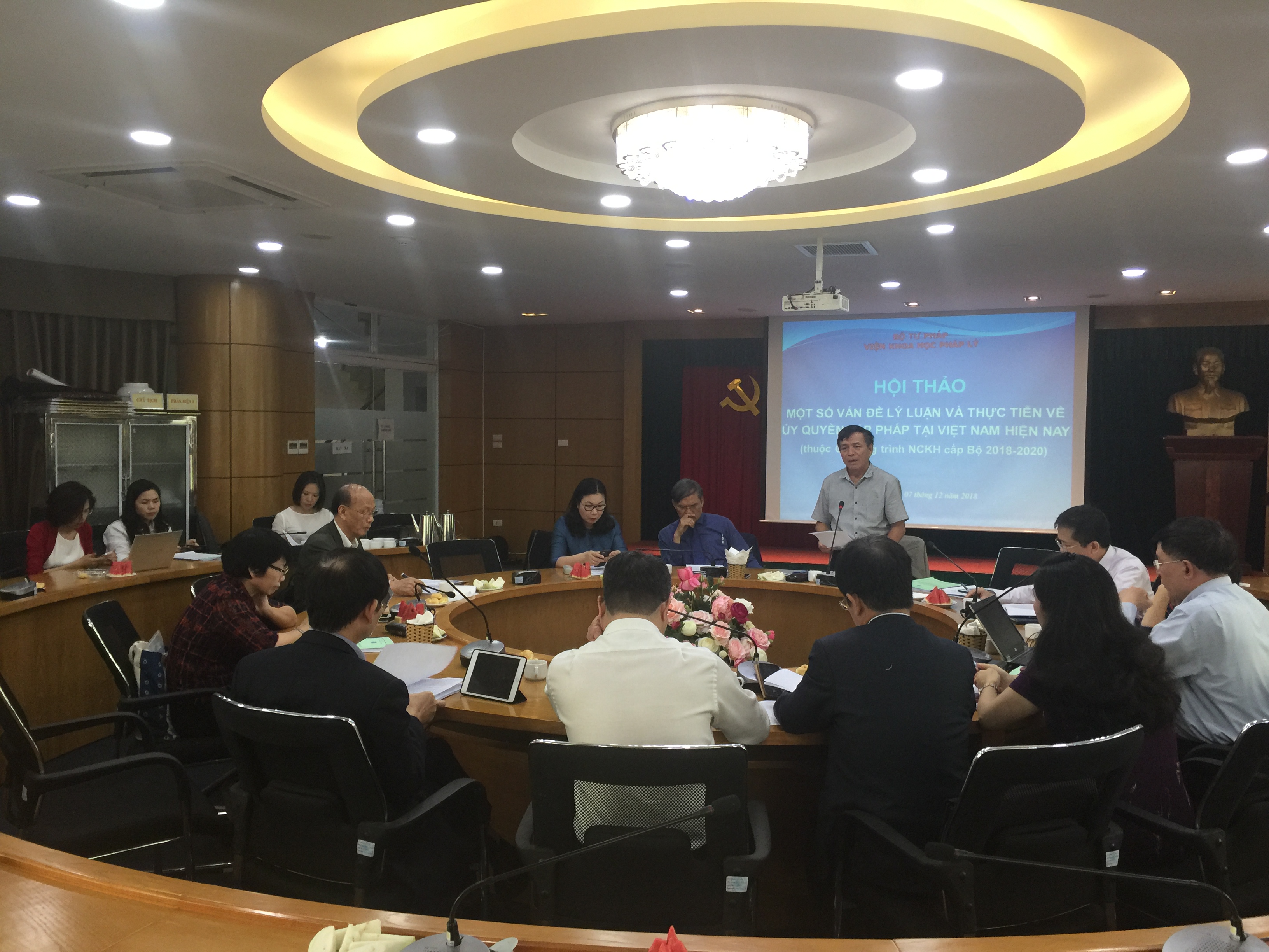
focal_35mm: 29
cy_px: 476
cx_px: 634
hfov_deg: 61.7
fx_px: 1063
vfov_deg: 48.2
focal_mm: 4.15
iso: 64
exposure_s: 1/33
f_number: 2.2
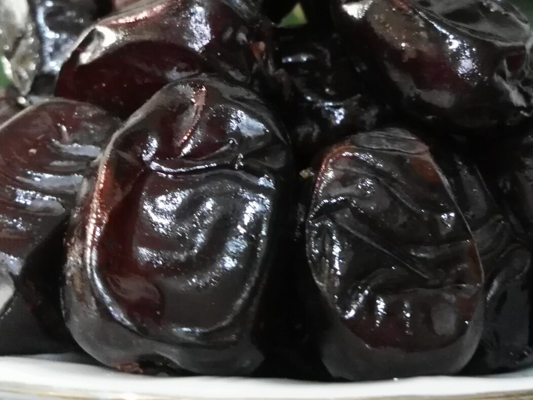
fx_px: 785
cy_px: 83
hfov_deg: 37.3
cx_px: 320
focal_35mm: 51
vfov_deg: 28.0
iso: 688
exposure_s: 1/17
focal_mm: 2.96
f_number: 2
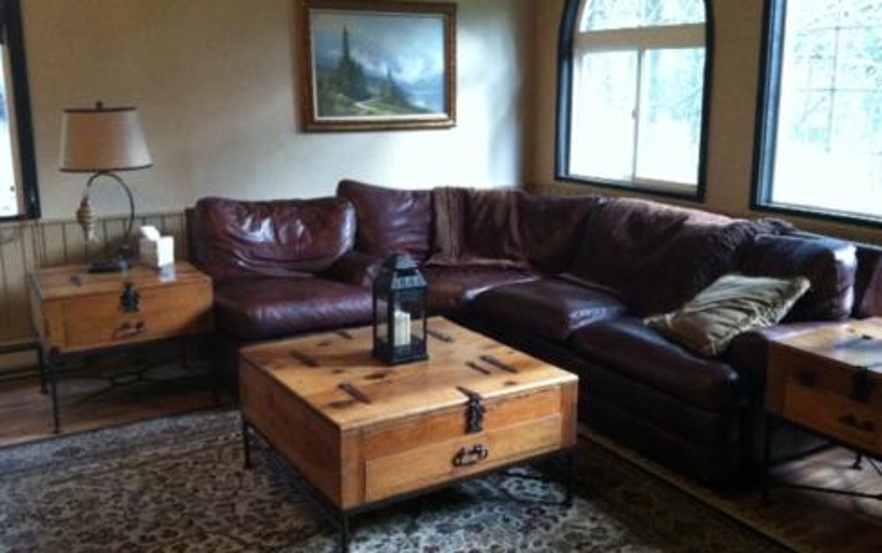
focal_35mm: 38
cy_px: 246
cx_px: 436
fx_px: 914
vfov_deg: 33.6
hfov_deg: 51.5
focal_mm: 3.85
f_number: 2.8
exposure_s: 1/15
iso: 500
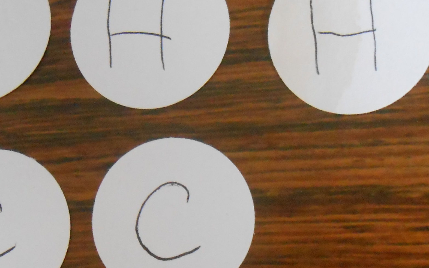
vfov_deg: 19.3
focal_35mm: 66
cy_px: 246
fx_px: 772
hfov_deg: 31.1
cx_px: 232
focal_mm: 5.3
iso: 800
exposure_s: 1/50
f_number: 3.8
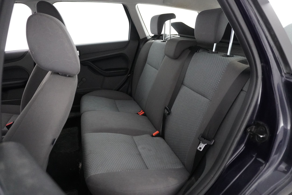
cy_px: 98
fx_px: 195
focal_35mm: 24
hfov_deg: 73.7
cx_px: 146
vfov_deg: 53.1
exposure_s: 1/80
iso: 6400
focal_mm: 16
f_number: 3.5
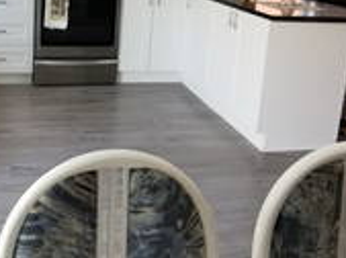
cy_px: 31
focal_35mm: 47
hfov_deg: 40.0
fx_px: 469
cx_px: 113
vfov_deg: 29.6
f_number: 2.2
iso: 250
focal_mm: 2.35
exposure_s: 1/30
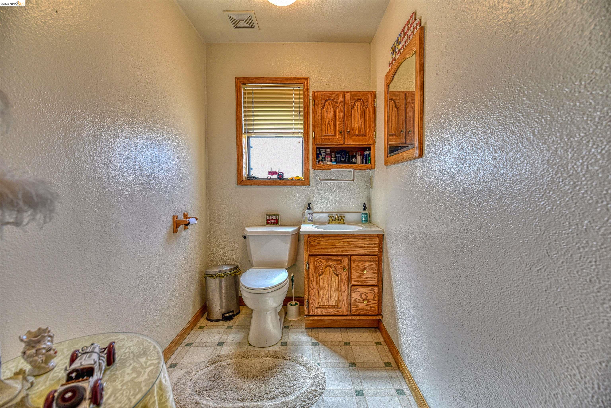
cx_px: 306
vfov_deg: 77.4
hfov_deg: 100.4
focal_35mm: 15
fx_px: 255
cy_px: 204
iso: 400
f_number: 4.5
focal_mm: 15
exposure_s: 1/80
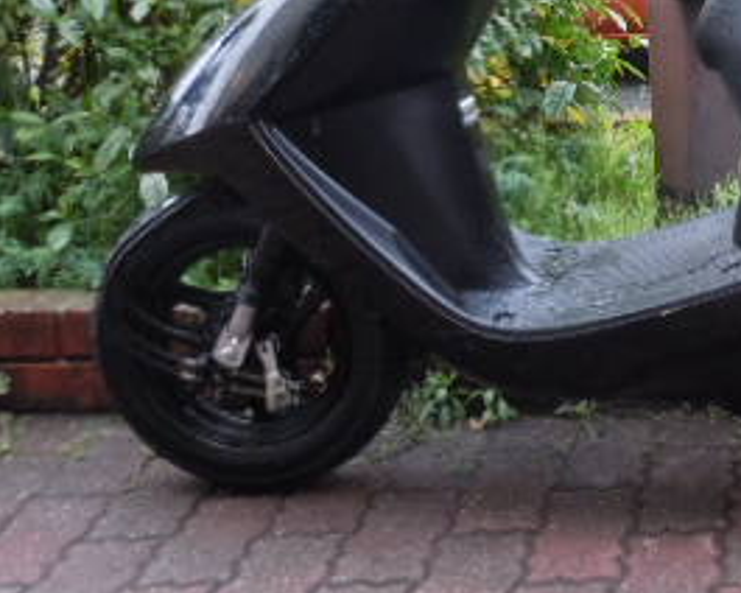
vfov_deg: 22.5
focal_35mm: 66
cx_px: 755
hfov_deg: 27.0
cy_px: 39
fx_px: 1447
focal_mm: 5
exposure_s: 1/60
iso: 320
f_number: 3.7
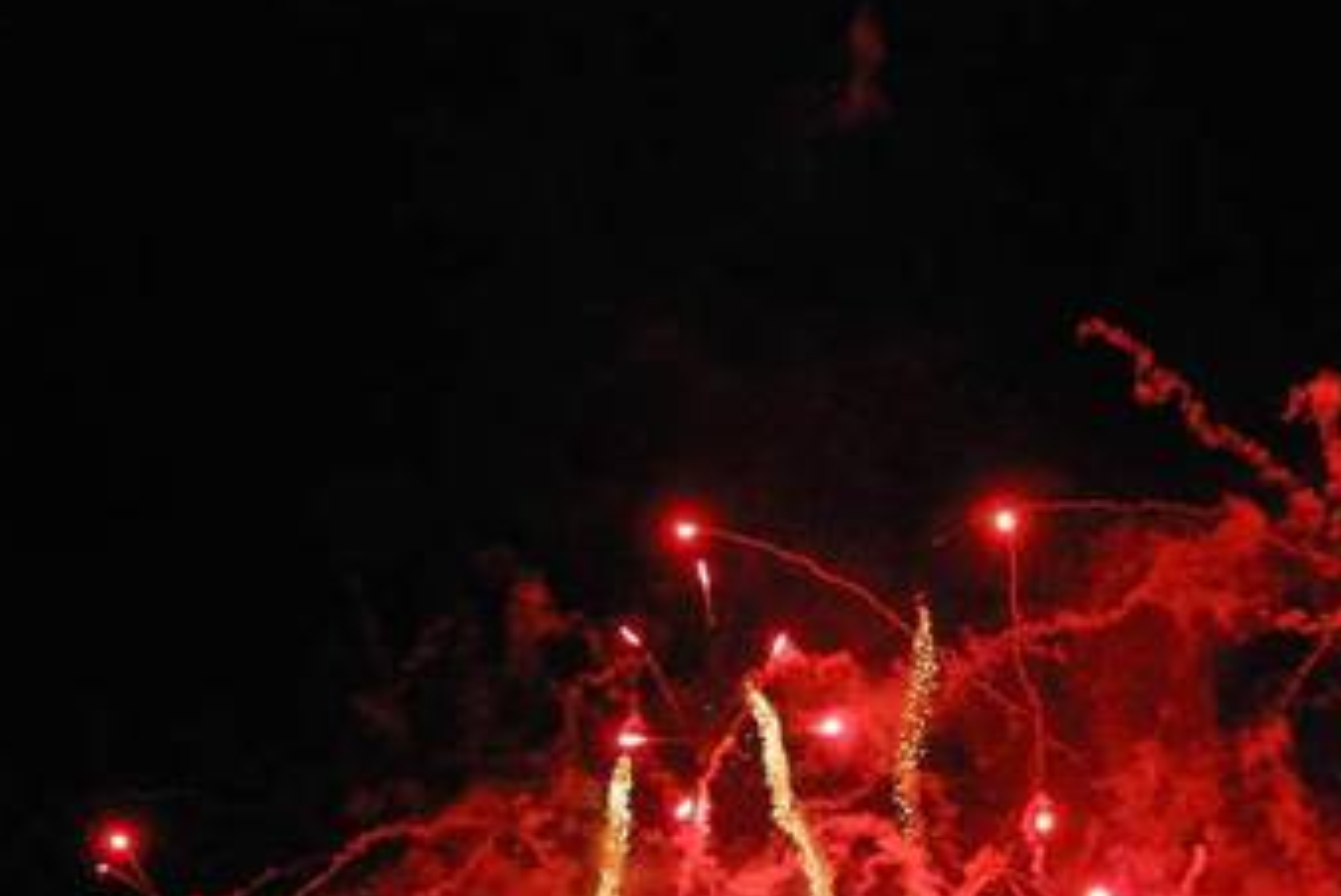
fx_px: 10999
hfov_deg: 7.0
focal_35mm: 295
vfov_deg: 4.7
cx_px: 956
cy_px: 718
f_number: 5.3
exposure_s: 1/30
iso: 1600
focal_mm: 95
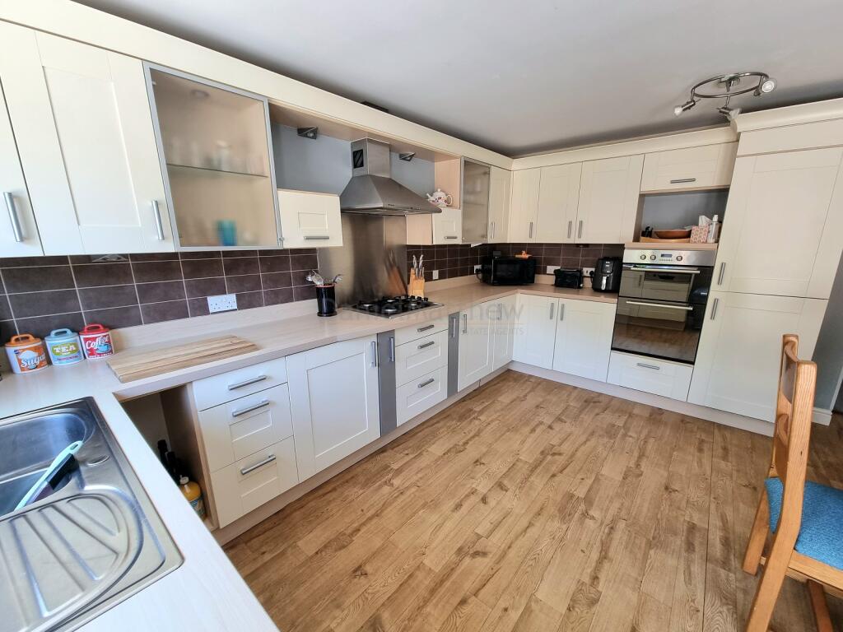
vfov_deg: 89.9
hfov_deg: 106.2
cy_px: 316
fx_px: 317
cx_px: 422
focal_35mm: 13
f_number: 2.2
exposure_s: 1/50
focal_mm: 2.2
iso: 125
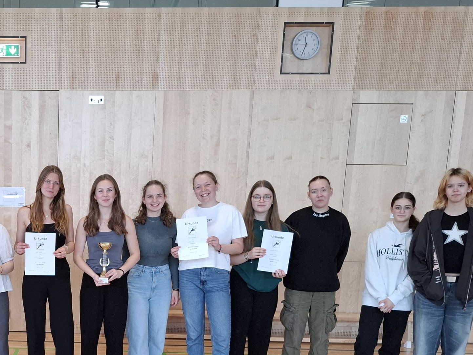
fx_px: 629
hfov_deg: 38.4
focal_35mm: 46
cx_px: 47
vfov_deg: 30.1
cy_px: 322
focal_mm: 5.54
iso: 125
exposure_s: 1/100
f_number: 1.8
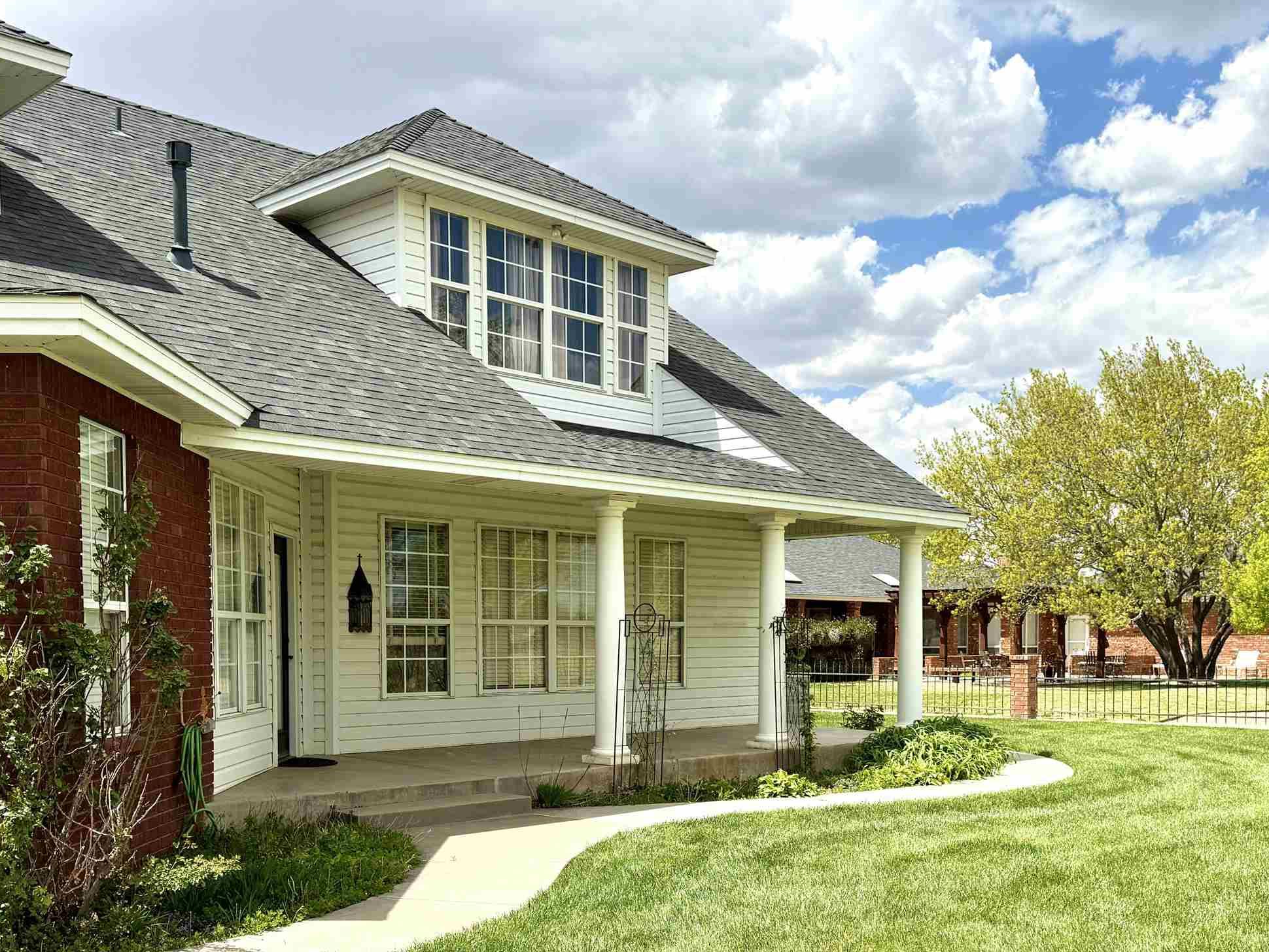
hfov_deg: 49.0
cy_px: 691
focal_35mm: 38
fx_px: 1393
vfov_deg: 37.0
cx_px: 654
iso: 80
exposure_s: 1/4950
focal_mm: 6.86
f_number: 1.78
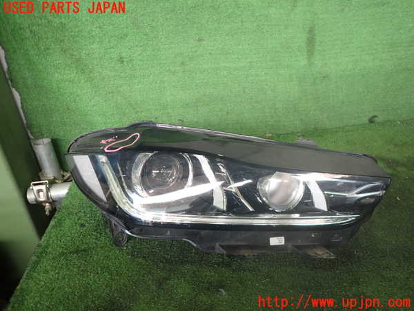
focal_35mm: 25
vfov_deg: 54.9
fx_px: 299
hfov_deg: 69.4
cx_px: 207
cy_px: 156
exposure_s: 1/40
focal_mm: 4.5
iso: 200
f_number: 2
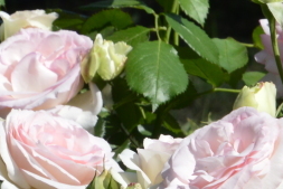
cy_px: 242
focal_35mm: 879
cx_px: 204
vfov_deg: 1.6
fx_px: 6914
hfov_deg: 2.3
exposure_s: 1/250
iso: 450
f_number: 18
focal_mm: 145
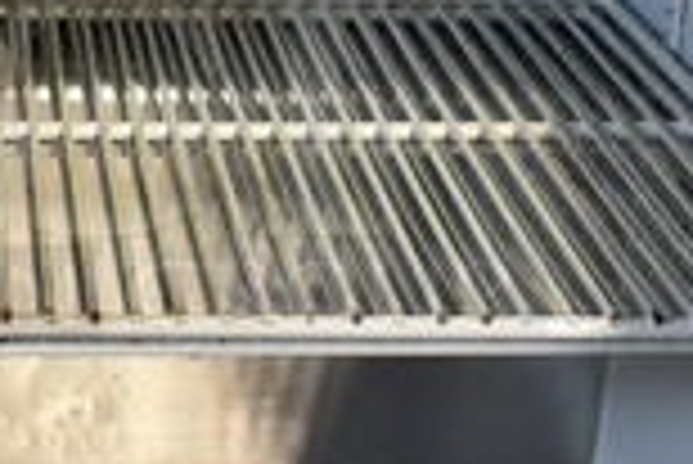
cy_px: 104
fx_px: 2062
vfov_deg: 12.8
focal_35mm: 107
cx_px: 50
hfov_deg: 18.7
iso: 560
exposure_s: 1/30
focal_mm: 18
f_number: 3.5
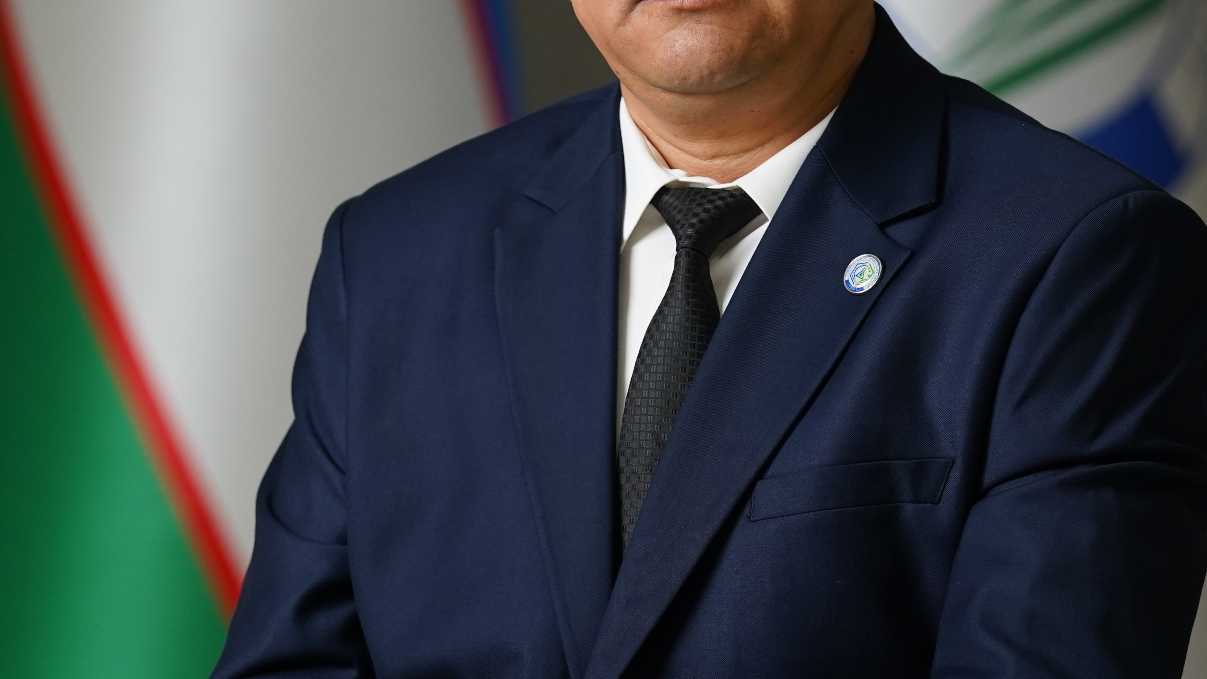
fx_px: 9954
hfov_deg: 6.9
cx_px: 564
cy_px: 281
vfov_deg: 3.9
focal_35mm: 311
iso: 1600
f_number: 4
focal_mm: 165
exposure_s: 1/200
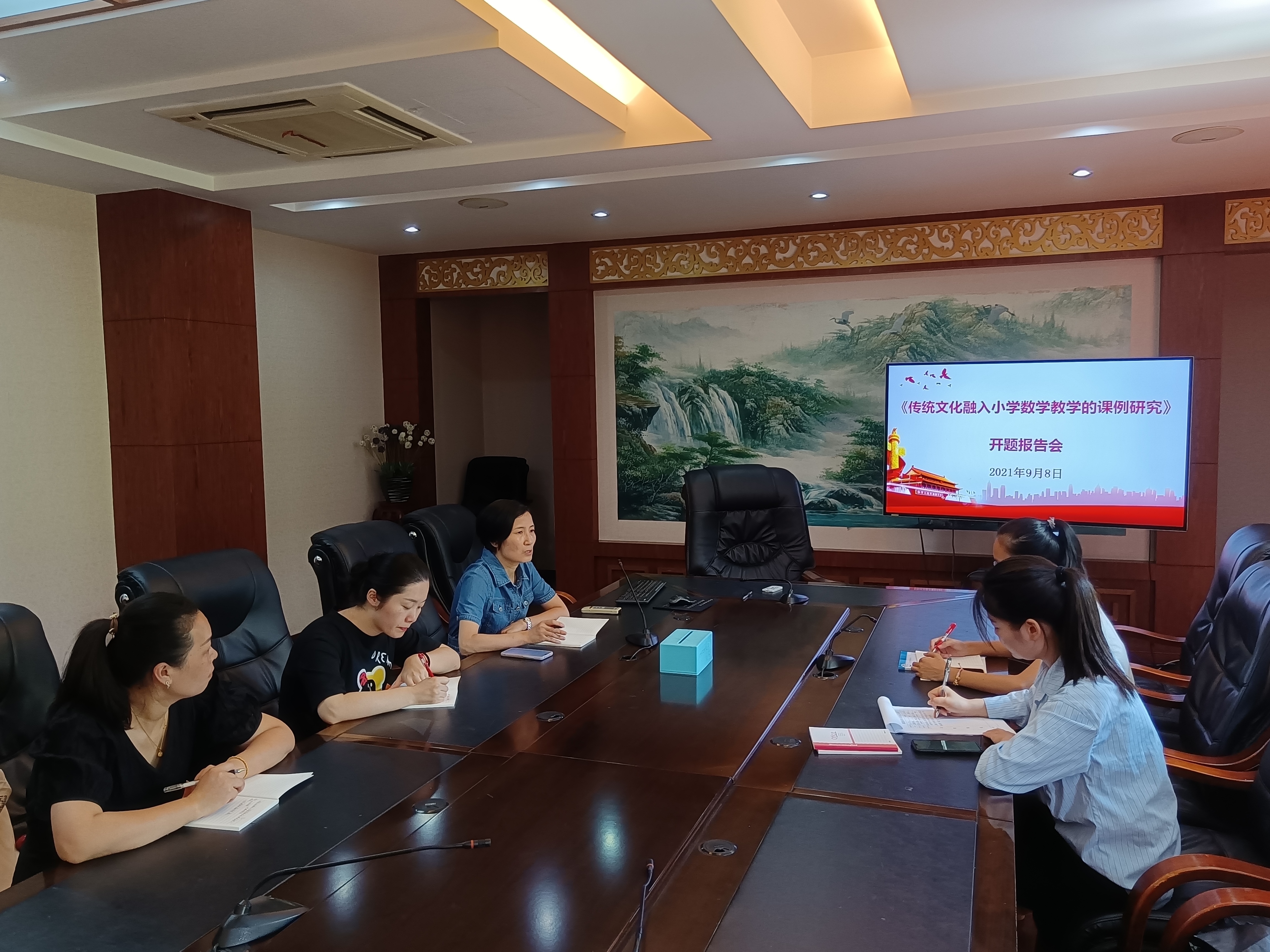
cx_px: 635
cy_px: 476
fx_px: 991
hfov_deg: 65.3
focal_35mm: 27
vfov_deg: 51.4
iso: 313
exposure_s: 1/50
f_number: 1.9
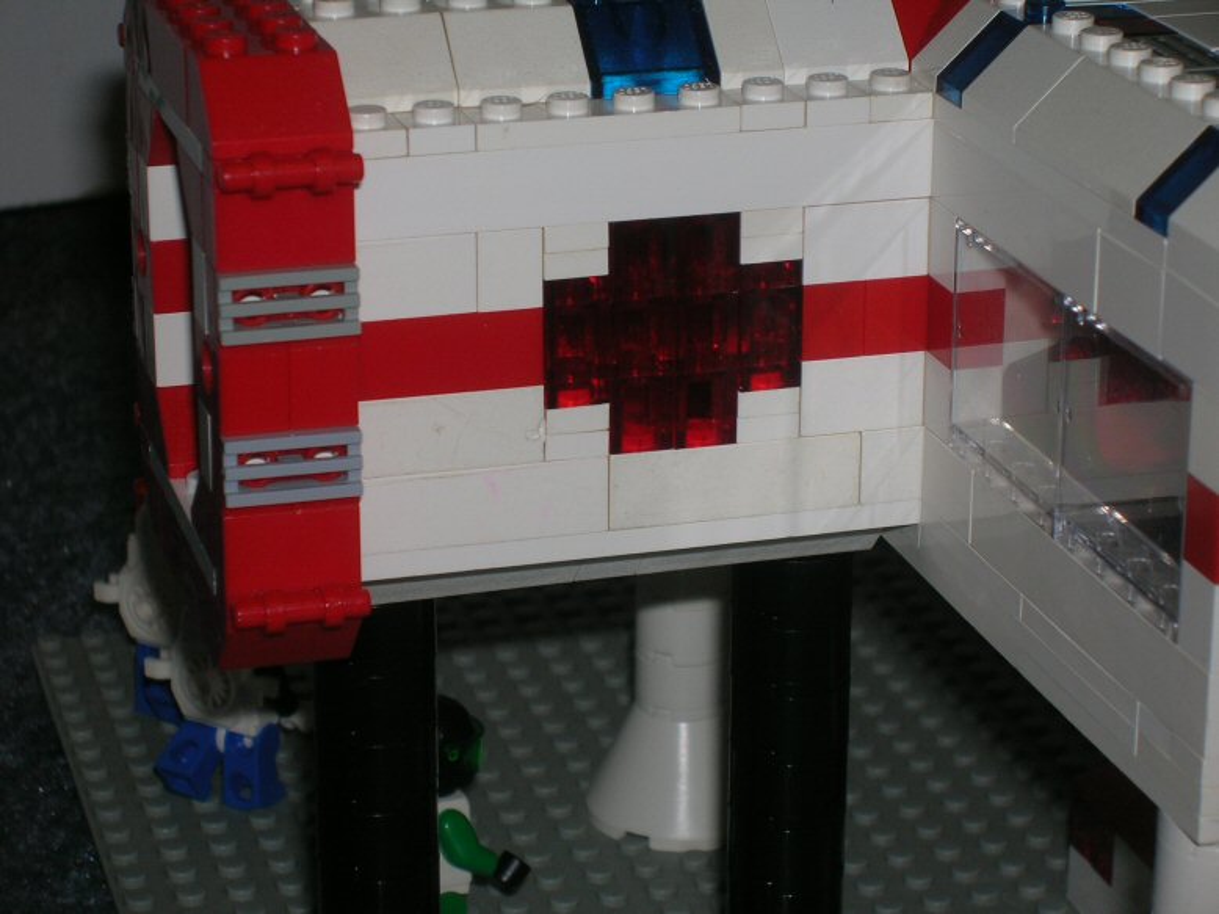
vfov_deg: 14.5
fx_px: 3591
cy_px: 457
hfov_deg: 19.3
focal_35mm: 102
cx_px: 610
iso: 50
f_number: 4.9
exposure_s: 1/60.1
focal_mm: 17.1
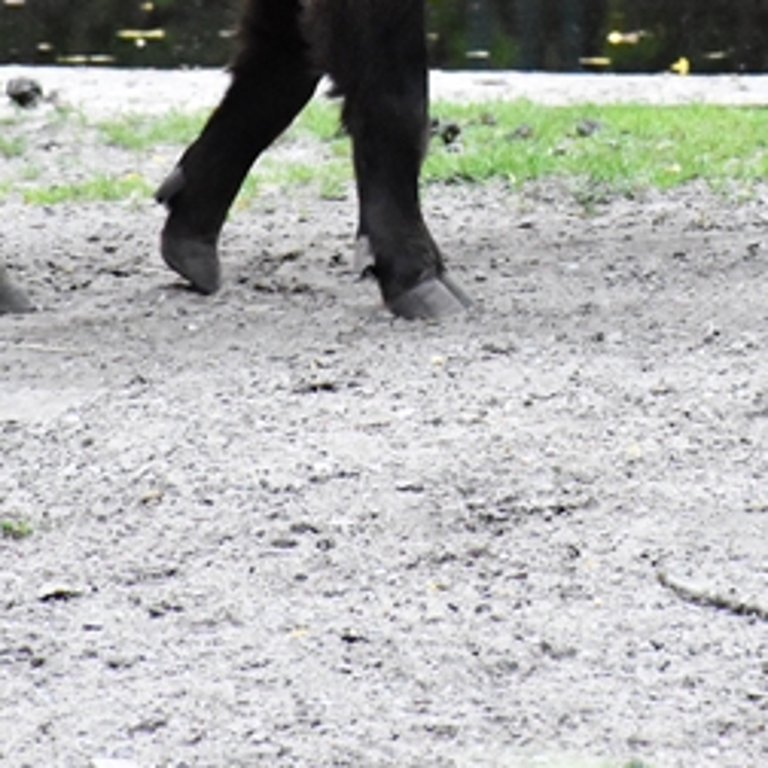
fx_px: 18198
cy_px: -175
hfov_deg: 2.4
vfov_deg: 2.4
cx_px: 640
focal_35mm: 725
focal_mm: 140
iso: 7200
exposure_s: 1/500
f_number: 5.6
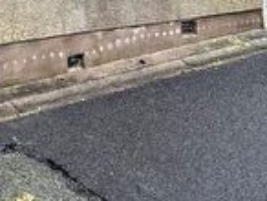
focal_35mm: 67
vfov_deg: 17.6
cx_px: -112
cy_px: -164
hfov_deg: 24.0
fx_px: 518
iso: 500
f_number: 2.2
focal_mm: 2.22
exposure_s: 1/60
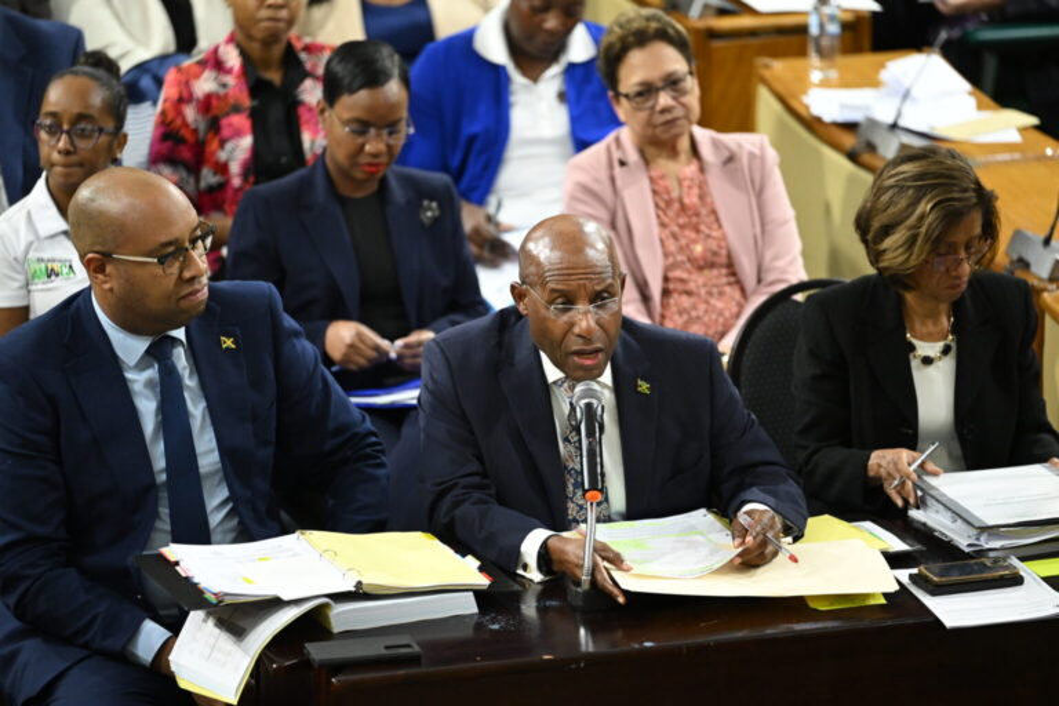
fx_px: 5589
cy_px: 353
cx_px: 530
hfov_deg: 10.8
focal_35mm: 190
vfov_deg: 7.2
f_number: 2.8
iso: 4000
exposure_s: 1/320
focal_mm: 190
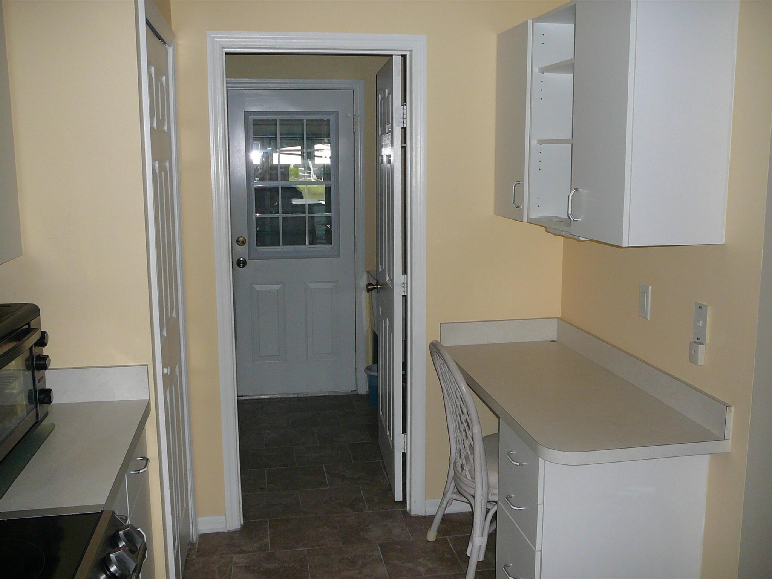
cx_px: 386
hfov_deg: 52.6
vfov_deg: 40.7
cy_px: 290
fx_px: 781
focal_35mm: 35
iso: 125
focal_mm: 5.2
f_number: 2.8
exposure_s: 1/30
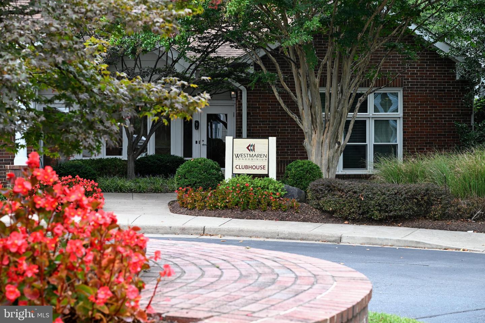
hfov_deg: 23.9
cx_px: 242
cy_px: 162
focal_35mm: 85
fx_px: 1145
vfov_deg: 16.1
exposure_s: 1/100
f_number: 8
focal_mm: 85
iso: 800
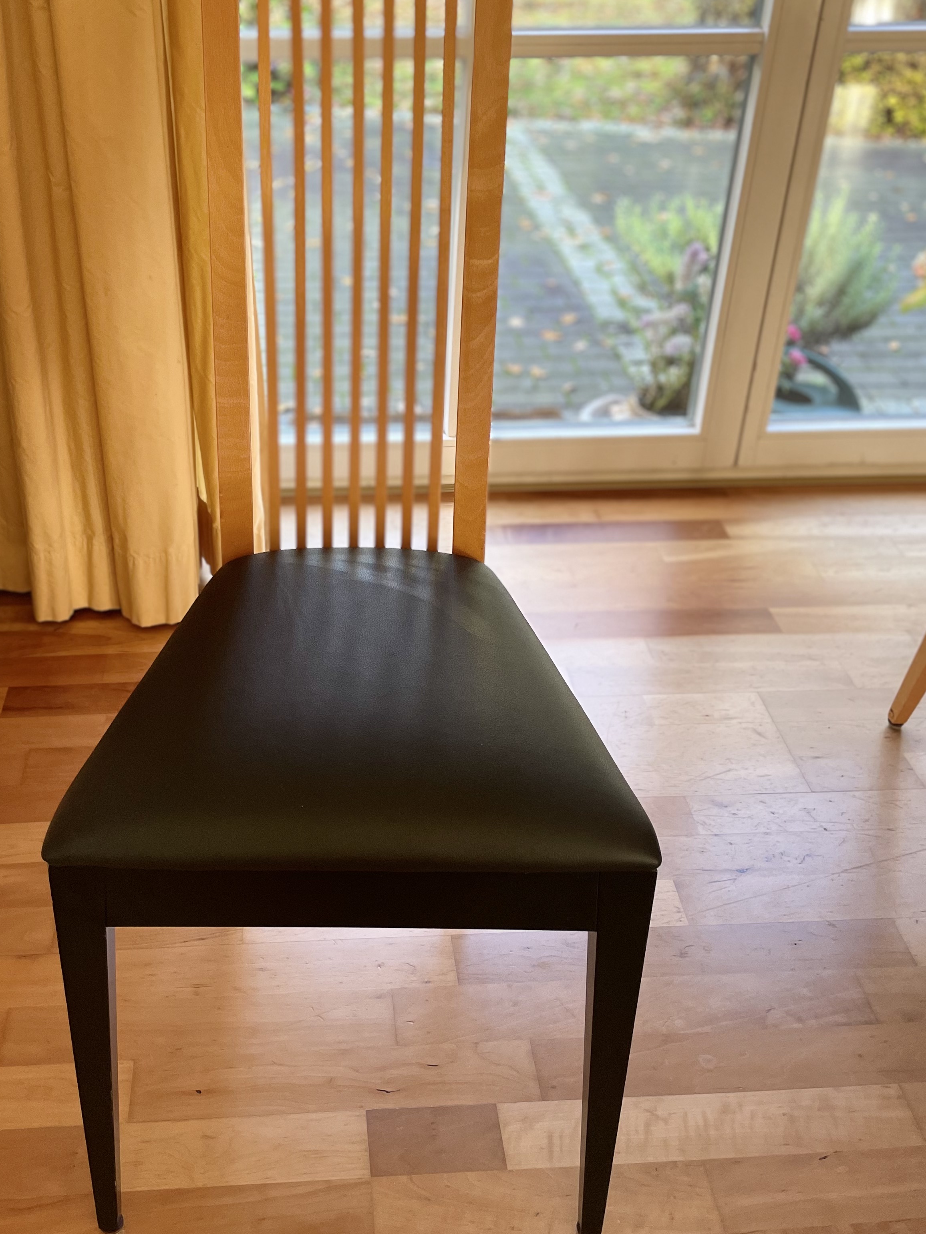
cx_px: 340
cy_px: 510
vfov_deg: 53.7
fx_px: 1213
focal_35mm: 34
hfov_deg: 41.4
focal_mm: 4.2
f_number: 1.6
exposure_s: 1/74
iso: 125
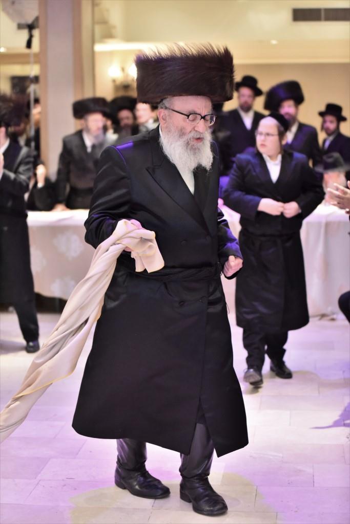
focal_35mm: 70
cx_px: 175
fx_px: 1020
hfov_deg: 19.5
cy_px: 262
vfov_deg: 28.8
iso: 4000
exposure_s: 1/160
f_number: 2.8
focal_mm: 70
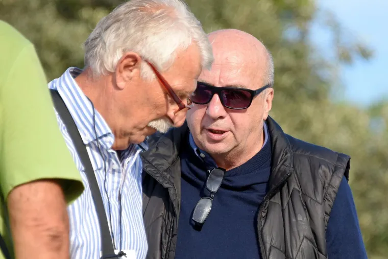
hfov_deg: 6.9
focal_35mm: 300
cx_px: 194
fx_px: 3234
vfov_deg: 4.6
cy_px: 130
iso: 800
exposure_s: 1/1600
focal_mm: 300
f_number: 5.6
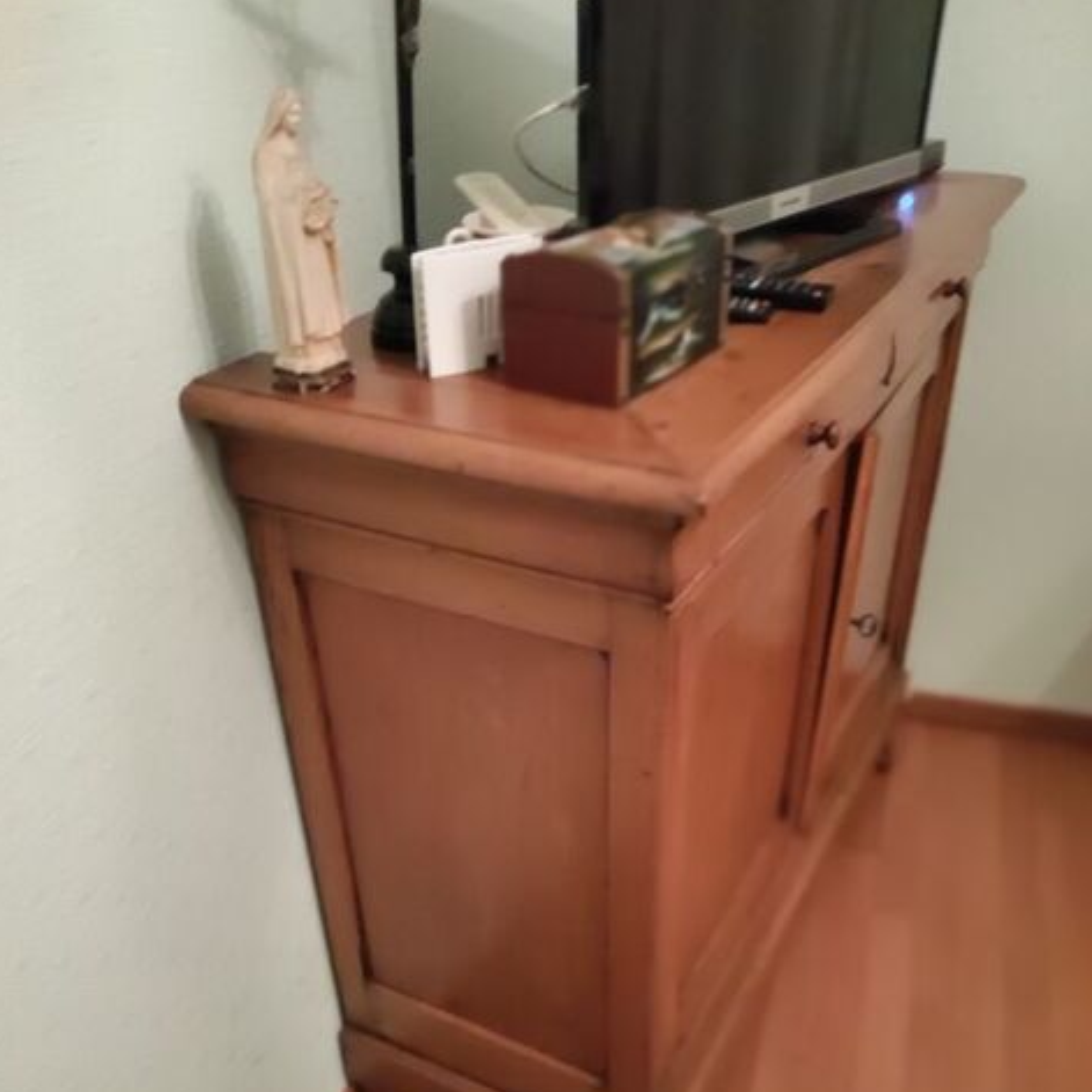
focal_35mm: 30
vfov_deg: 53.1
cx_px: 543
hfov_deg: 54.0
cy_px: 716
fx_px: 1071
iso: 3007
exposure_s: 1/16.7
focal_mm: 4.15
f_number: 4
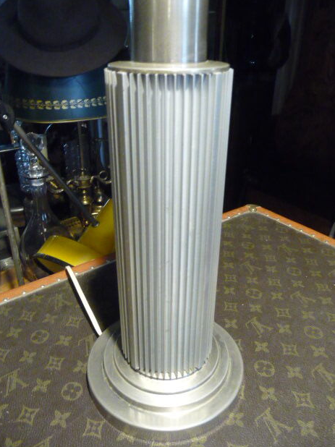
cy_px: 218
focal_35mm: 29
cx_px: 164
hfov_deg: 48.2
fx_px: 374
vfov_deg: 61.7
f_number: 3.3
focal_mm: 4.7
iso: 800
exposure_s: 1/20
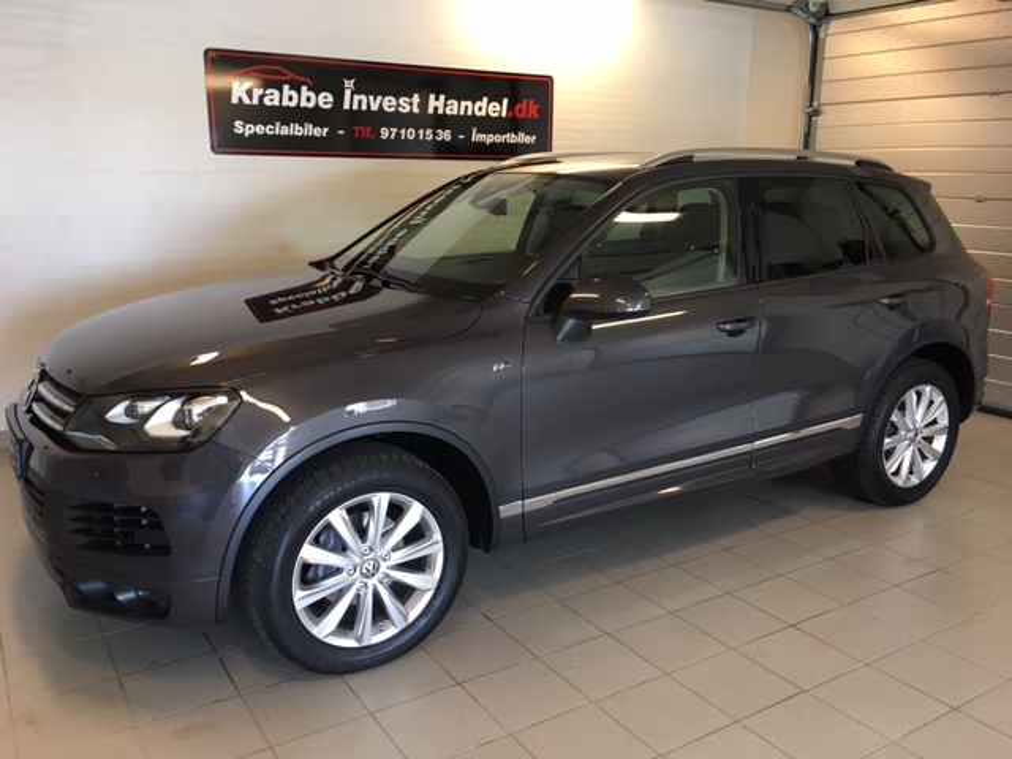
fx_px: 848
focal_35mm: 29
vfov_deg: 48.2
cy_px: 380
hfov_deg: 61.7
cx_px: 506
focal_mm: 4.15
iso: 64
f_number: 2.2
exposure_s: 1/33
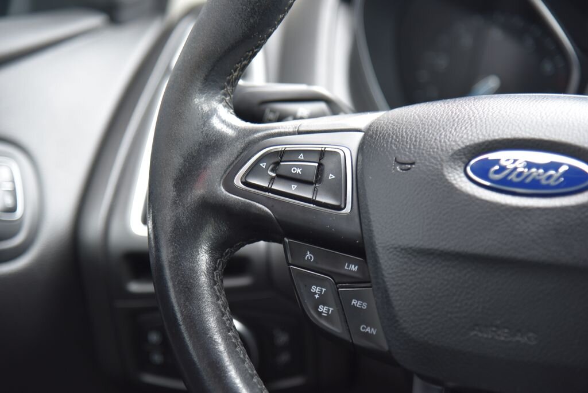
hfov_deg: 17.1
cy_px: 196
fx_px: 1961
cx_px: 294
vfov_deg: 11.4
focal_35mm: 120
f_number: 4
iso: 500
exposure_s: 1/40
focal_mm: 120
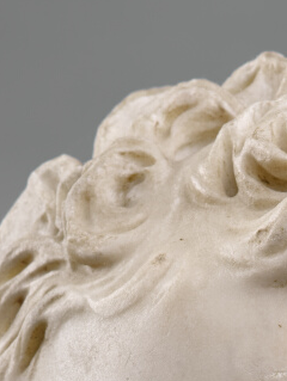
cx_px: 336
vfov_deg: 7.3
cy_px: 665
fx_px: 2902
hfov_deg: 5.6
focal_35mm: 263
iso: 100
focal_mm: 80
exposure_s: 1/125
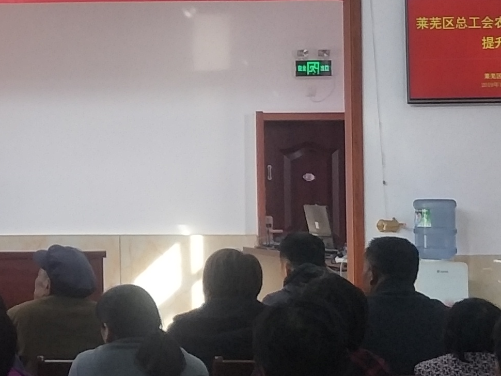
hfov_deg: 15.8
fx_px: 1650
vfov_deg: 13.0
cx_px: -254
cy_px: 141
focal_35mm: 114
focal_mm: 4.1
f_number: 1.7
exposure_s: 1/50
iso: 89
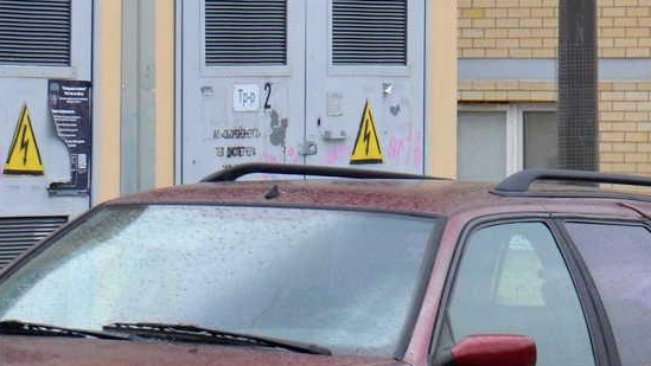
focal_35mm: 266
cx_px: 222
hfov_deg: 8.1
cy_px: 255
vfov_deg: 4.6
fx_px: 4592
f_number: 5.6
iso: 360
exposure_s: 1/125
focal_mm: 62
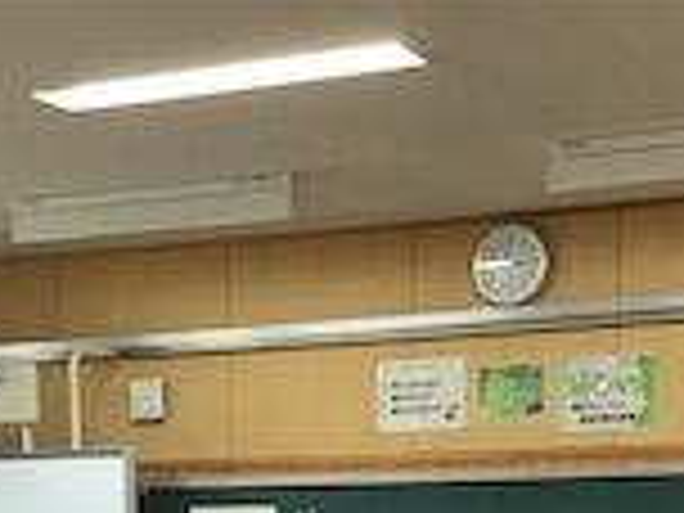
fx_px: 1936
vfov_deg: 14.0
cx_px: 324
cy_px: 801
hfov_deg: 20.0
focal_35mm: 98
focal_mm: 3.3
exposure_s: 1/40
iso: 32
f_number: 2.4
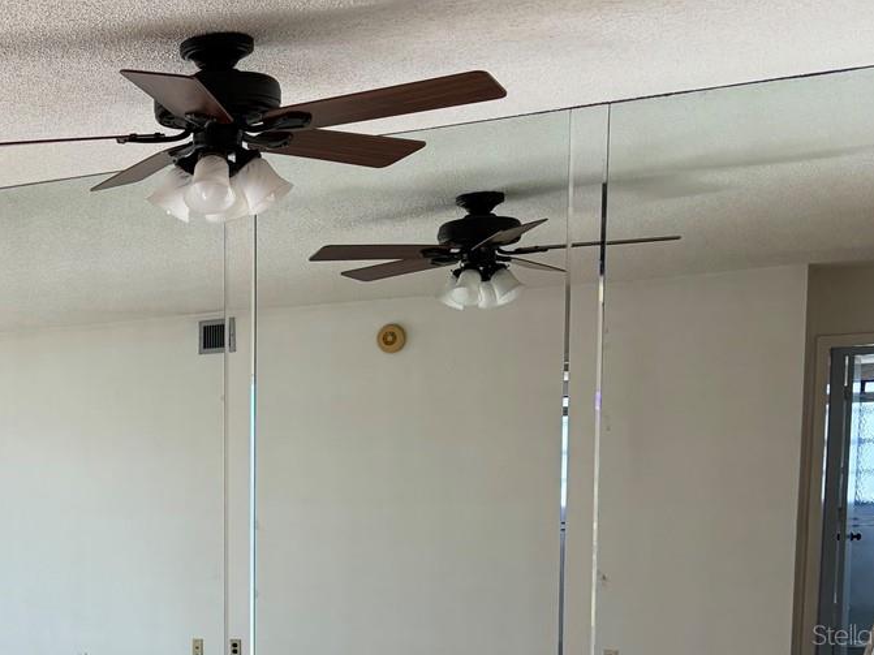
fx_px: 1565
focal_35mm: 62
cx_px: -107
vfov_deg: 22.8
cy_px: 634
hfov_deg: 28.2
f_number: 1.6
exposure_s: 1/60
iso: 100
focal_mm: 5.96
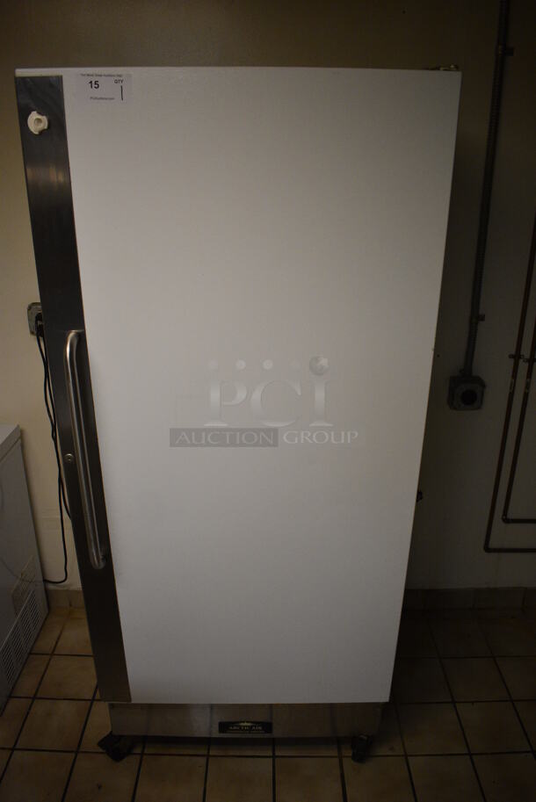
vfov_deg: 67.3
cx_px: 268
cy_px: 401
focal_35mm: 27
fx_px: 602
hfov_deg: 48.0
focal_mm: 18
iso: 1600
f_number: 3.5
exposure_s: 1/125
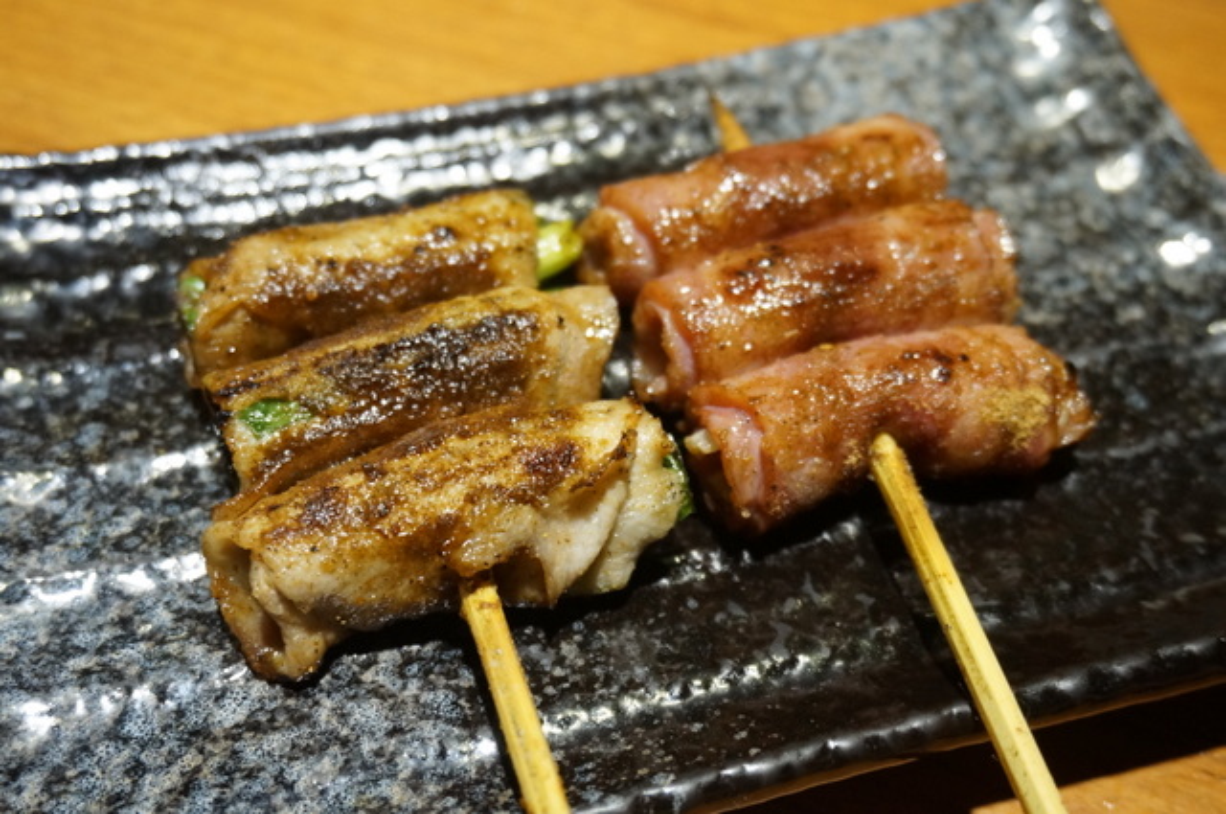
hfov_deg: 48.0
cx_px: 613
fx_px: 1377
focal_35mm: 40
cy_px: 407
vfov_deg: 32.9
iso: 1250
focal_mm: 27
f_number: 4.5
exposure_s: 1/60
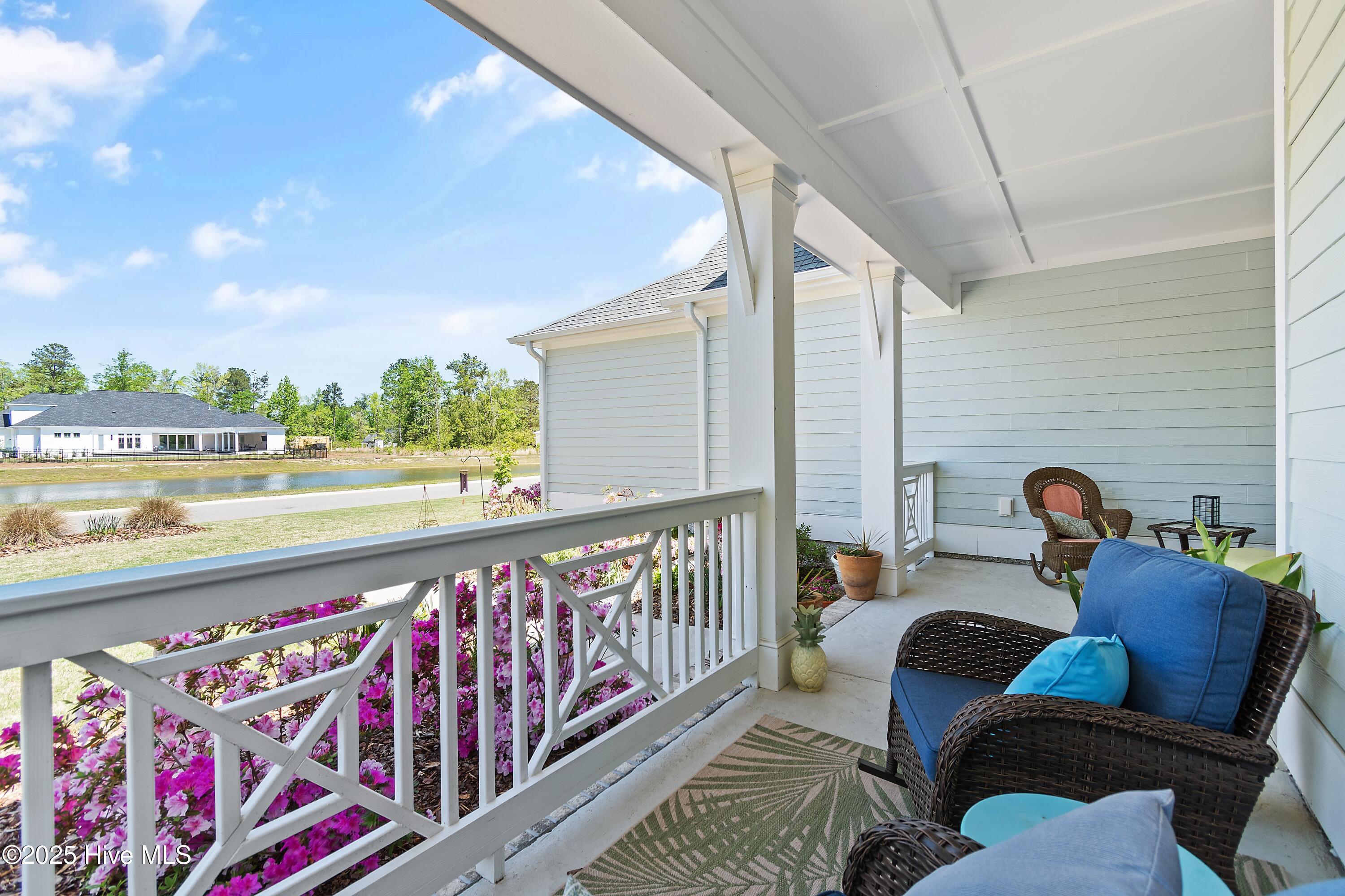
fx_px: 560
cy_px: 448
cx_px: 672
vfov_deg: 77.3
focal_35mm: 15
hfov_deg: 100.4
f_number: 4.5
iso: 100
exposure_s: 1/80
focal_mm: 10
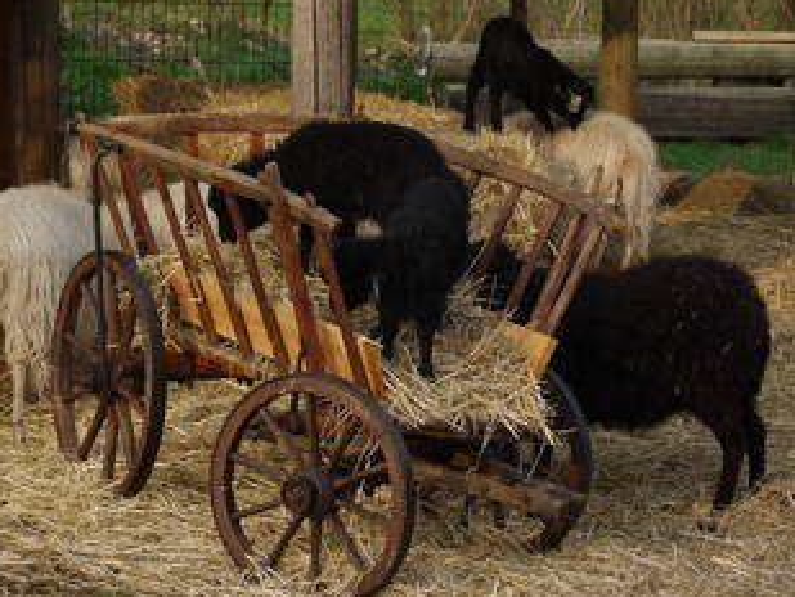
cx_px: 301
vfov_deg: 10.2
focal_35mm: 145
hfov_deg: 13.6
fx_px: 3331
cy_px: 242
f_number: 5
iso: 100
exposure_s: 1/320
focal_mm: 56
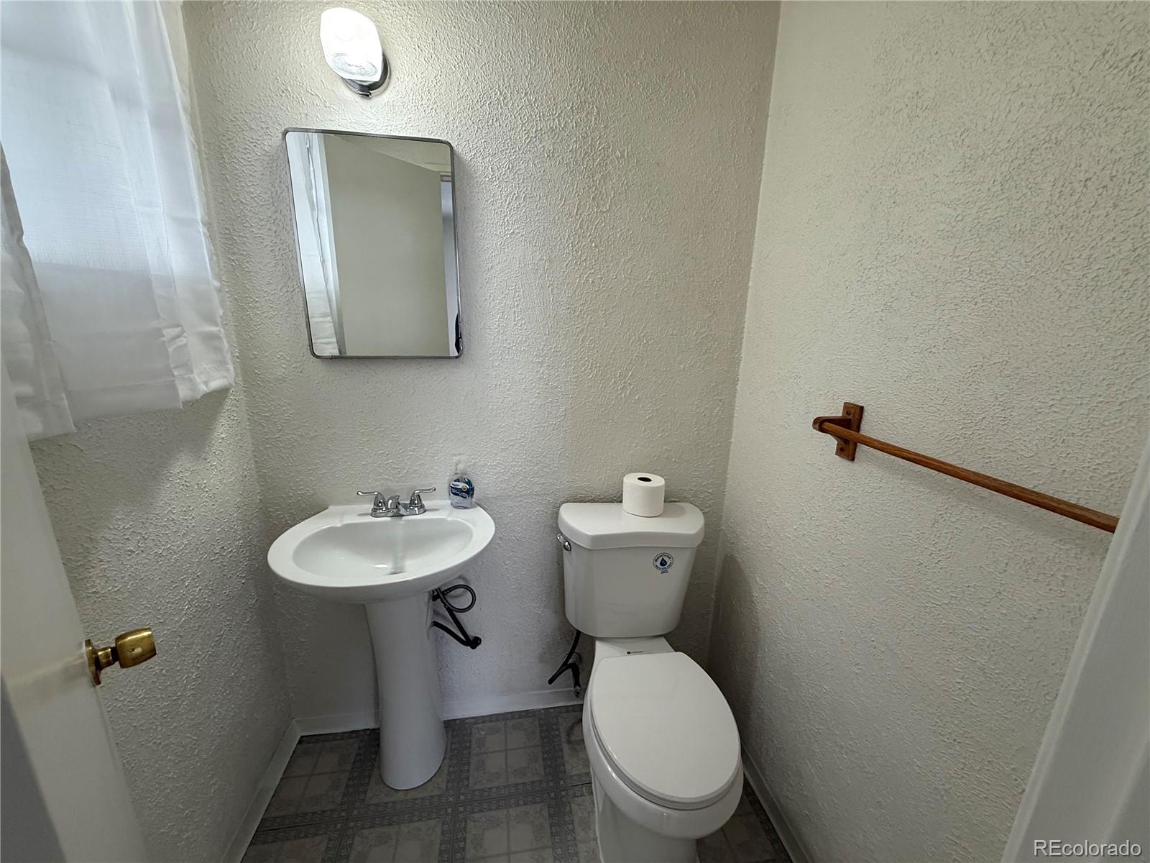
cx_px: 575
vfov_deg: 85.7
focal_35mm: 14
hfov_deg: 102.1
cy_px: 432
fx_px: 465
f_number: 2.2
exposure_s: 1/120
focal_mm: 2.22
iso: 160
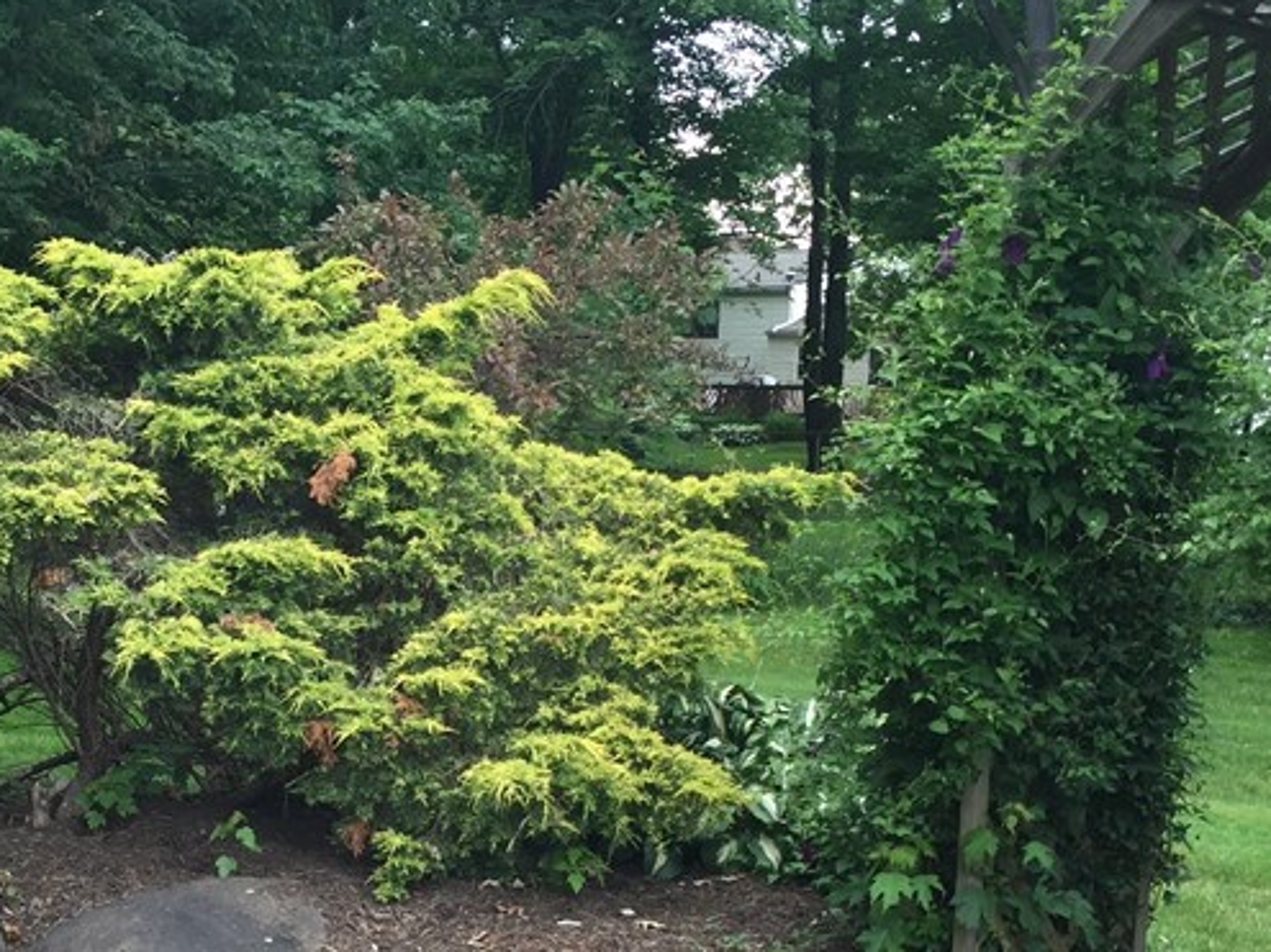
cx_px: 480
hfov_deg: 32.0
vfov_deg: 23.8
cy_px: 829
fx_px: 2202
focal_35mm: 60
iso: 50
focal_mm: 4.15
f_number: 2.2
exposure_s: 1/120
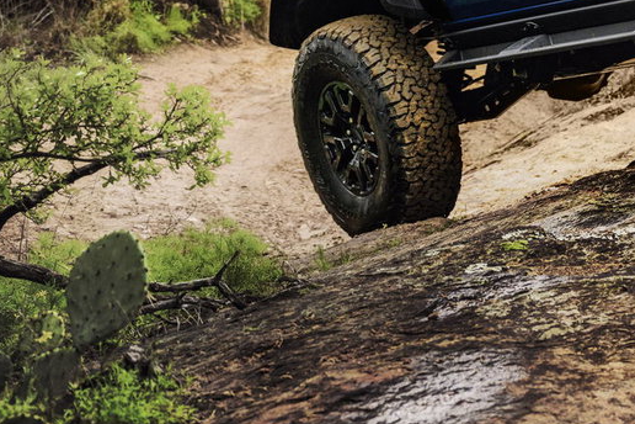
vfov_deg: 10.8
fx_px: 2187
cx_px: 801
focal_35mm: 124
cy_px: -158
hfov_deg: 15.8
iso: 100
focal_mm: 40
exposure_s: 1/400
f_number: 3.5
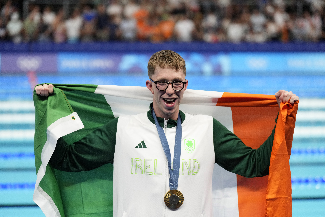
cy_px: 108
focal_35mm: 112
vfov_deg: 12.2
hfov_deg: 18.3
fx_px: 1011
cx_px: 162
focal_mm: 112
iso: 2500
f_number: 2.8
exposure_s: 1/2500
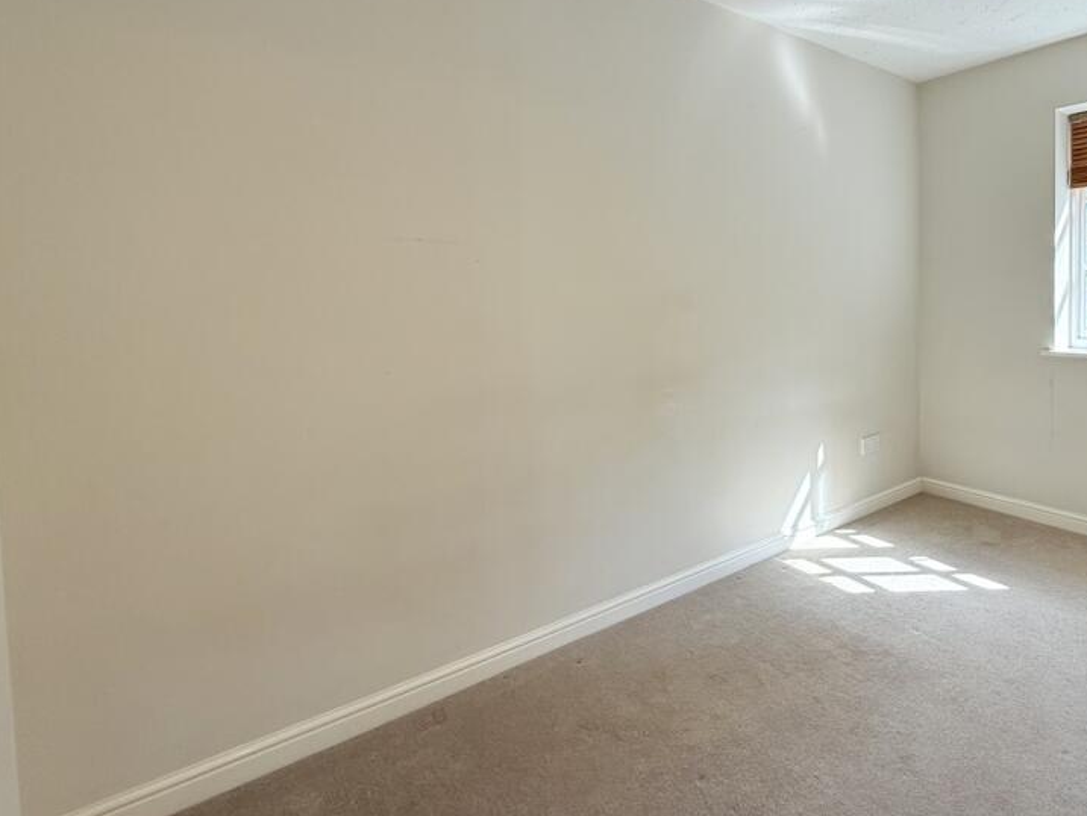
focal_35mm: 20
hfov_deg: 78.4
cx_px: 746
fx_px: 628
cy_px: 319
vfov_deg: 65.2
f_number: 2.2
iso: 64
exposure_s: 1/150
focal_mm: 2.22
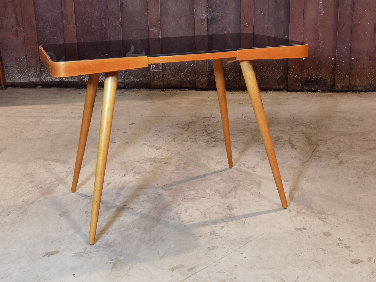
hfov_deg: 41.2
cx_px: 188
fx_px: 500
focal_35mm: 46
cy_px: 141
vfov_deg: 31.5
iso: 160
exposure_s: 1/50
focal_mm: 6.71
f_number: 1.9
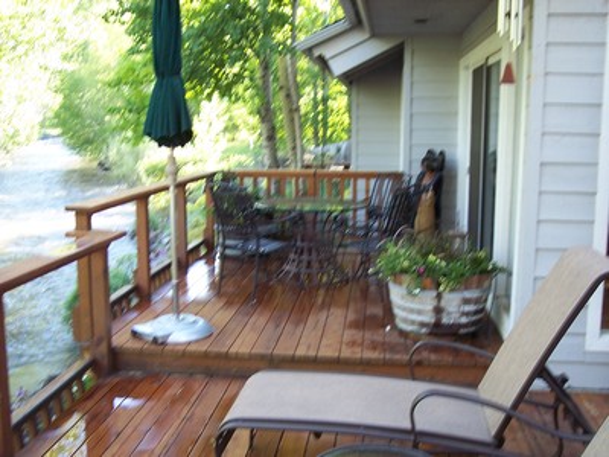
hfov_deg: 47.9
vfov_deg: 36.8
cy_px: 228
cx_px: 304
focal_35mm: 39
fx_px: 686
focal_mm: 8
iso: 100
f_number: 3.4
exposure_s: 1/30
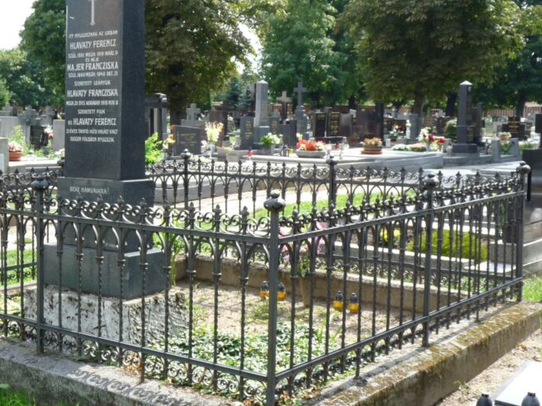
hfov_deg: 34.0
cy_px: 192
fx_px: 876
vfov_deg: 26.1
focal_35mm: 56
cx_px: 171
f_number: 4
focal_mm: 6.5
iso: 100
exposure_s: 1/250
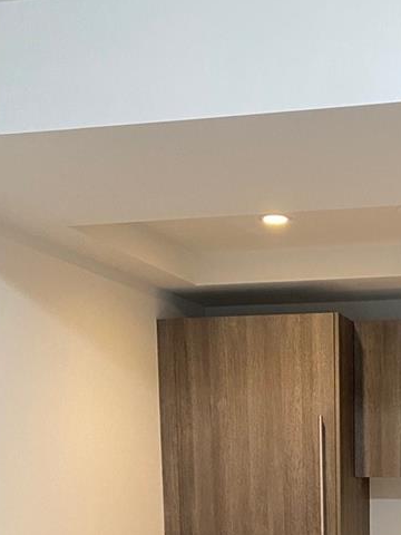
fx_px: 1004
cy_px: 629
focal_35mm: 65
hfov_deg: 21.9
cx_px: 382
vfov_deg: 26.7
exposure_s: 1/60
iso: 250
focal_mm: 4.25
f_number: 1.8
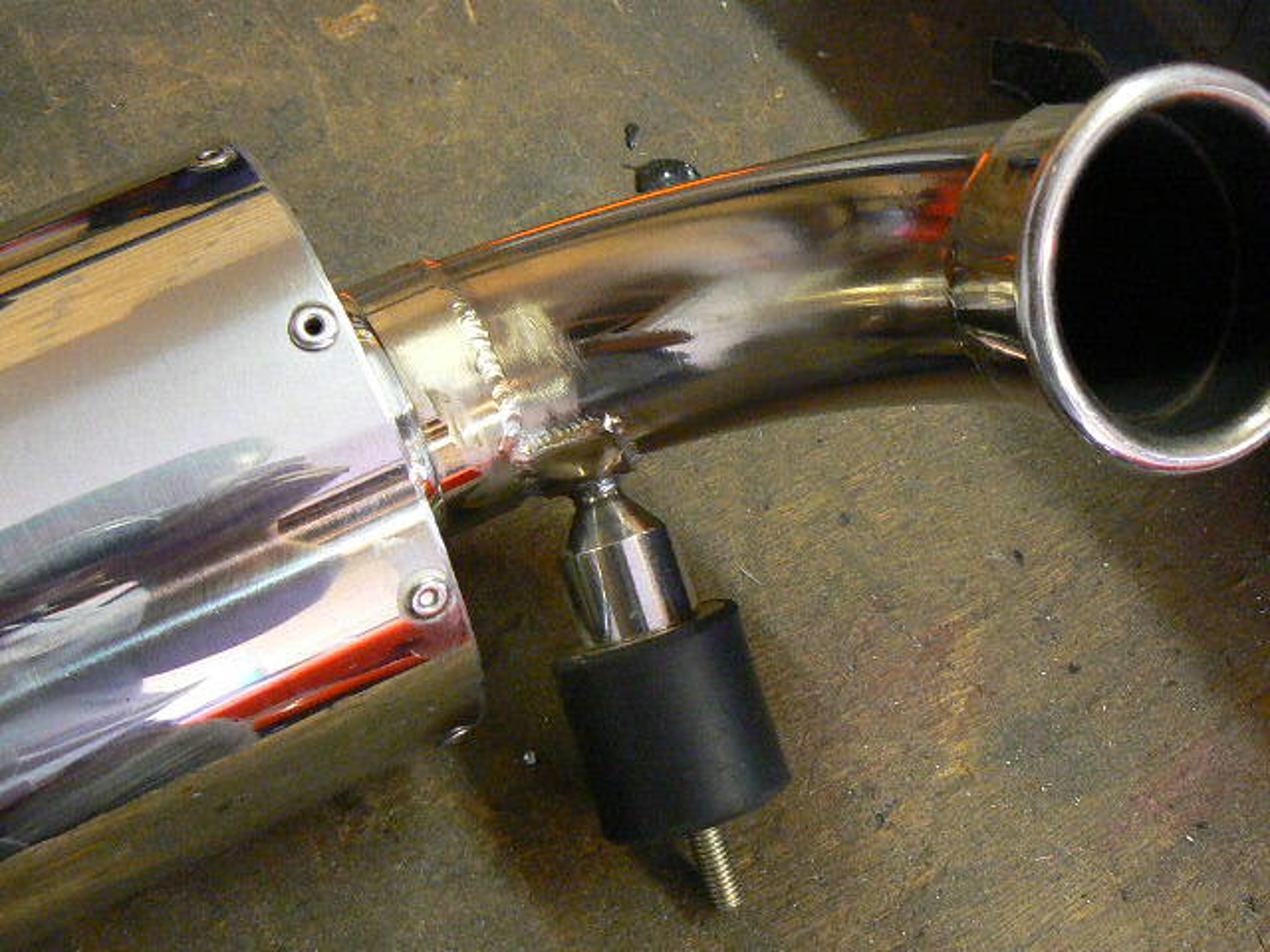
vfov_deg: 29.7
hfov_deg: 38.9
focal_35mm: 49
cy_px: 476
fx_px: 1798
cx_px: 635
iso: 200
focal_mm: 6
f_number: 2.8
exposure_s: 1/8
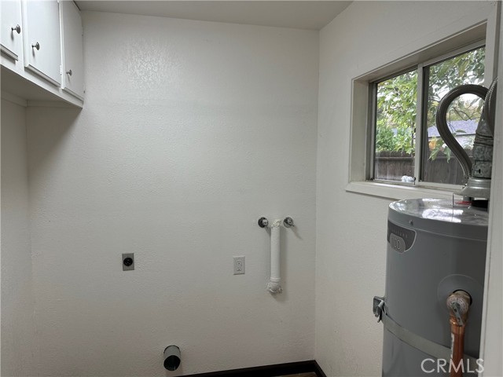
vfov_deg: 56.8
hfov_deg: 71.6
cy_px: 188
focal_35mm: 24
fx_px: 349
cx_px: 252
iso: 80
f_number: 1.78
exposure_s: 1/120
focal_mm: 6.86
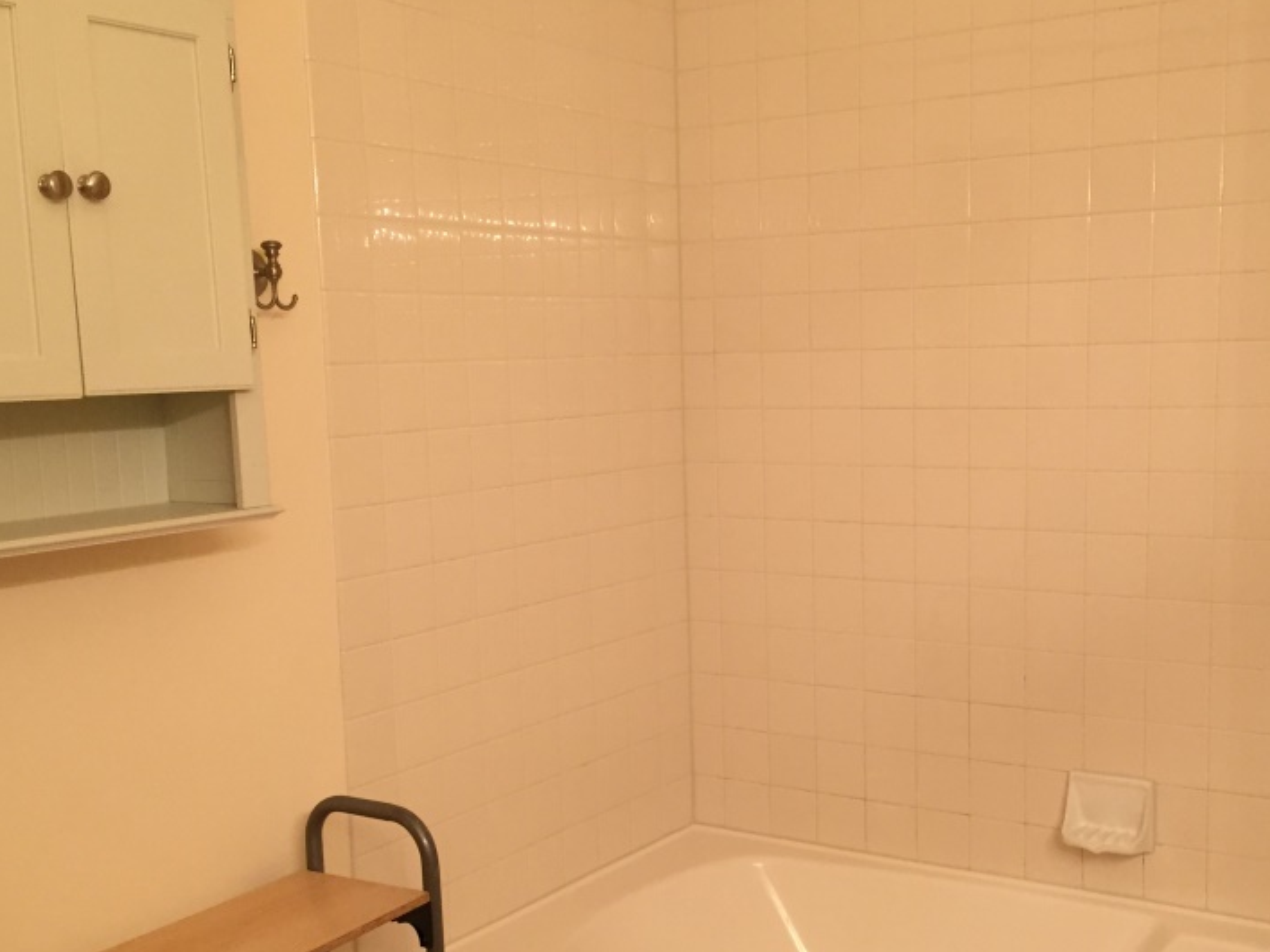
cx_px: 710
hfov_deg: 44.7
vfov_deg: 34.2
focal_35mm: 42
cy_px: 582
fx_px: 1541
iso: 100
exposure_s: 1/30
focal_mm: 4.15
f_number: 2.2
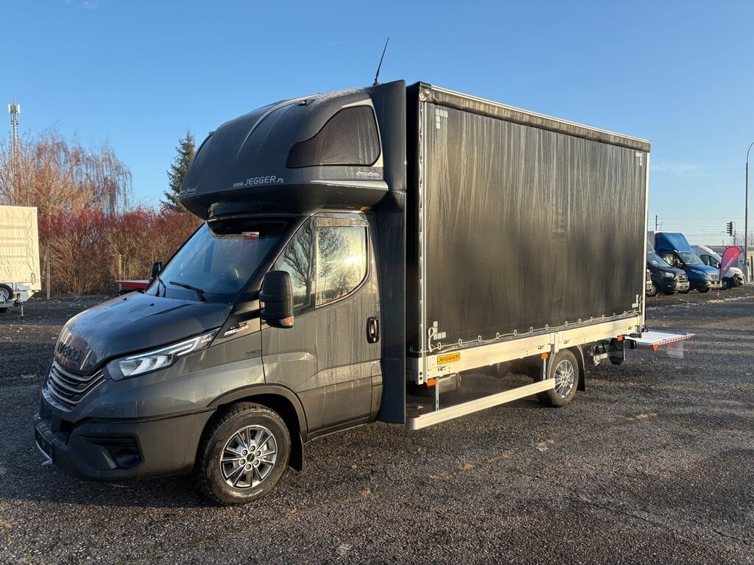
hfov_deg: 67.3
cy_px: 282
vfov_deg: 53.1
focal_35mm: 26
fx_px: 566
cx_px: 377
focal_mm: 5.96
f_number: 1.6
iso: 50
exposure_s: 1/1175
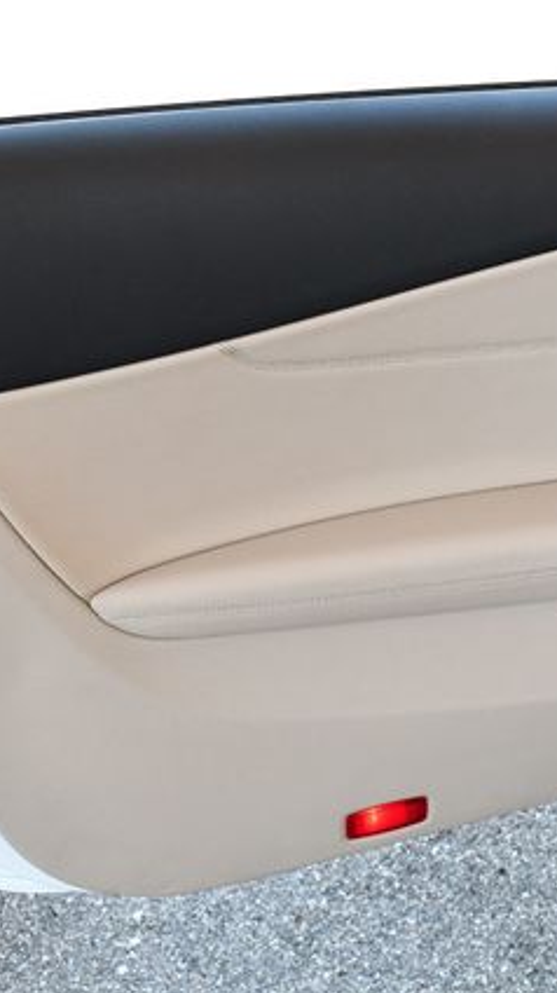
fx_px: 1499
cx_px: 517
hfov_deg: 20.6
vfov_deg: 36.6
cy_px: 499
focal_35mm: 57
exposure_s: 1/250
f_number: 4.5
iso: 400
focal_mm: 18
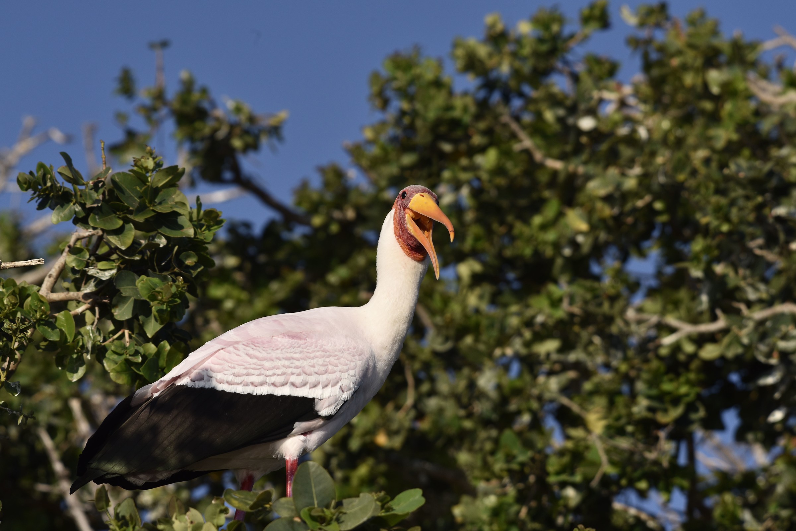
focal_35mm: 280
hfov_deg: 7.4
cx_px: 398
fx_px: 6192
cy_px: 266
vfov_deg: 4.9
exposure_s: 1/1250
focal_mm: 280
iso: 400
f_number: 9
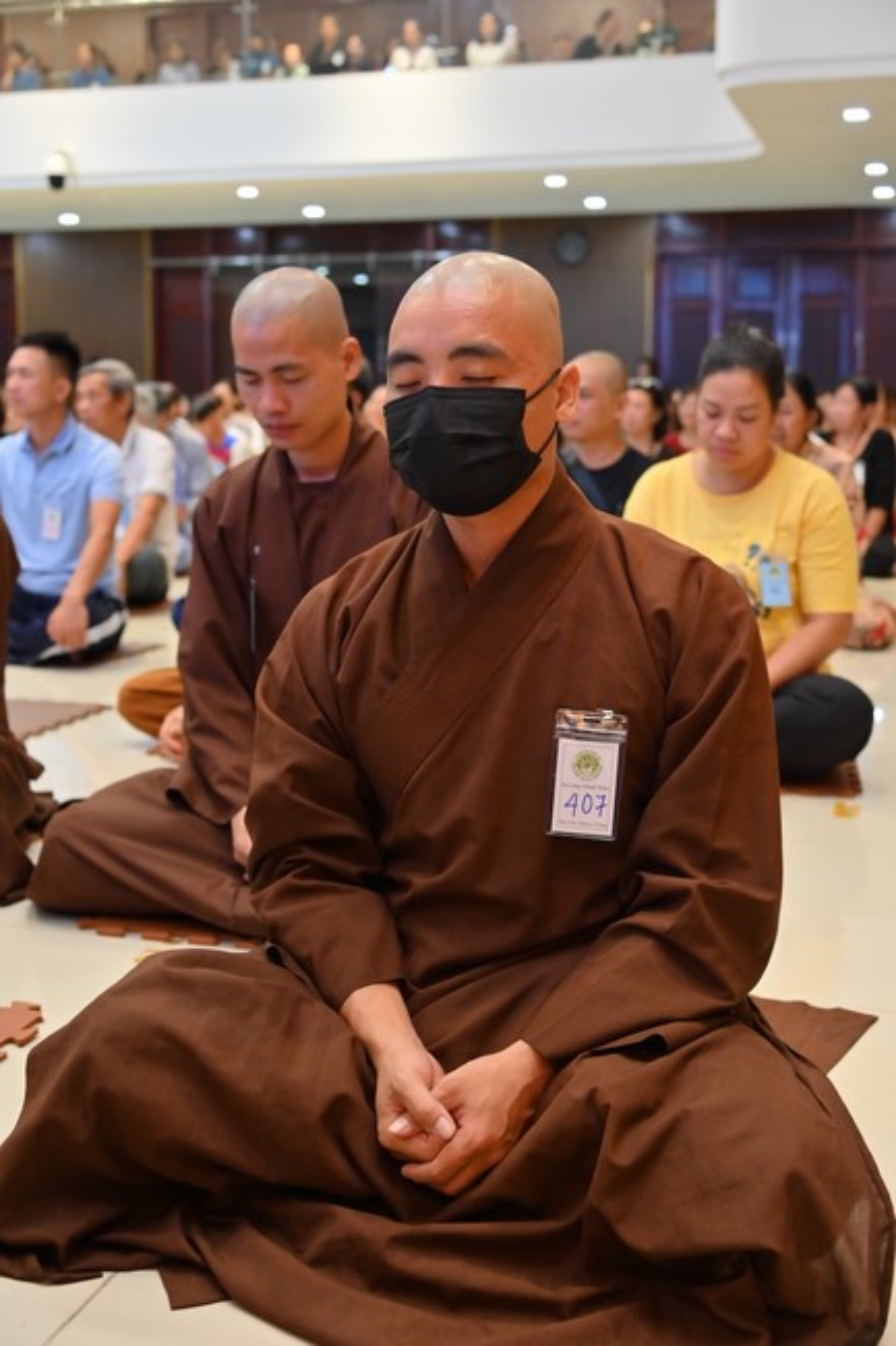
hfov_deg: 29.2
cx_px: 448
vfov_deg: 42.8
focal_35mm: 46
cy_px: 673
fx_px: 1718
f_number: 4.5
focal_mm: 46
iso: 1250
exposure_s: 1/80
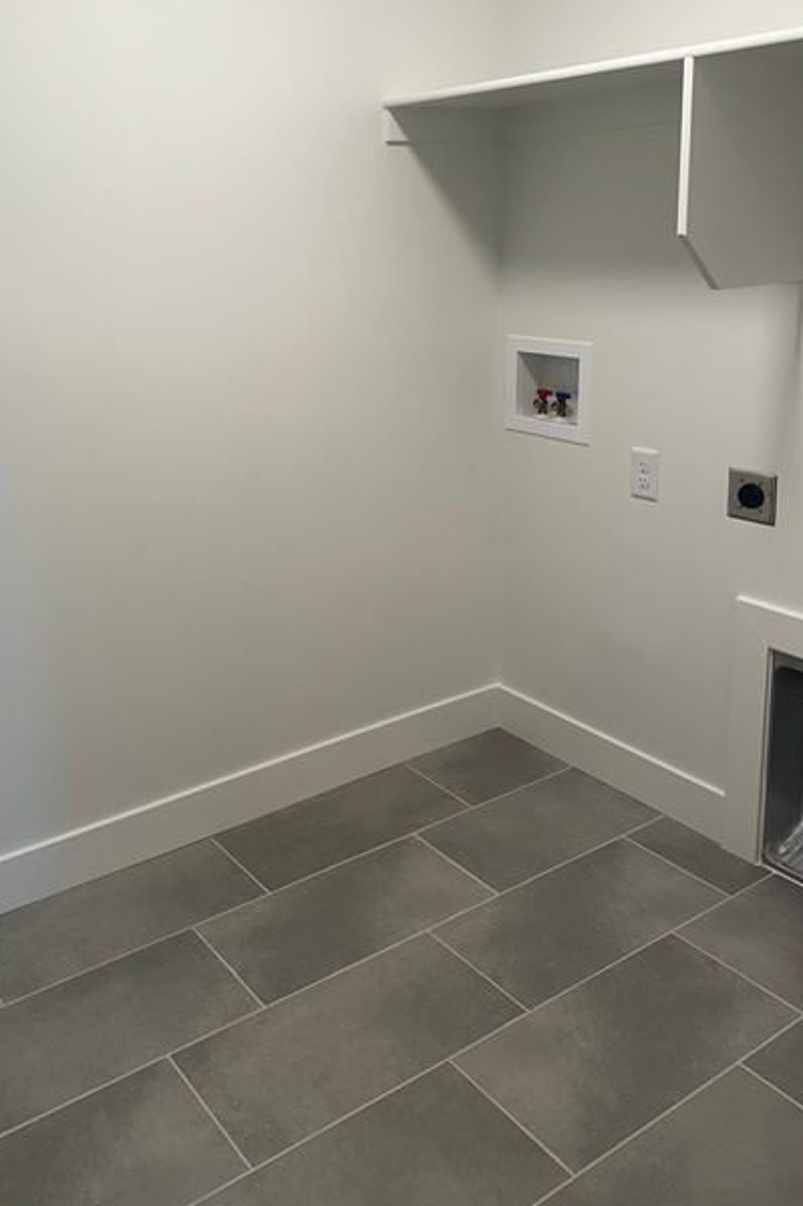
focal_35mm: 32
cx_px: 308
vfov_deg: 58.1
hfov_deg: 40.8
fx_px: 1071
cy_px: 463
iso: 64
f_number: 1.78
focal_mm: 6.86
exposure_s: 1/120
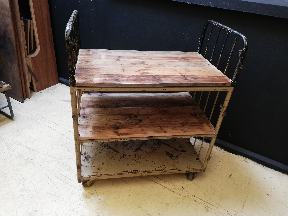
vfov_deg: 53.1
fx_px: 216
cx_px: 144
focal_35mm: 26
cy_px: 108
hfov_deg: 67.3
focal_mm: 3.81
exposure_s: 1/50
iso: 160
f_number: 2.2
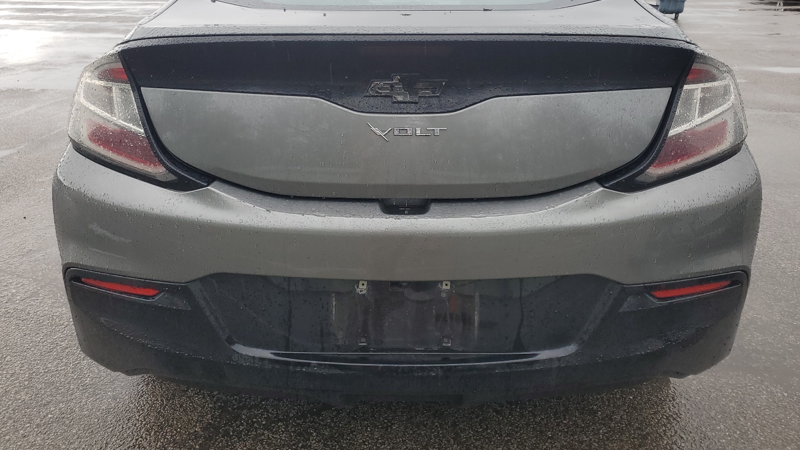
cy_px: 154
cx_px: 401
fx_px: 615
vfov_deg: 39.7
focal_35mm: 29
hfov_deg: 66.1
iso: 50
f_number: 1.5
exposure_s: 1/139
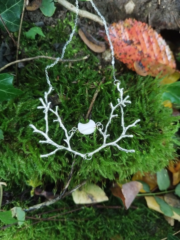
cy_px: 120
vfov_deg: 69.4
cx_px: 90
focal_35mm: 25
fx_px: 173
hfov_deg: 54.9
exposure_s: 1/33.3
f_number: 1.89
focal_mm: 5.95
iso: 430
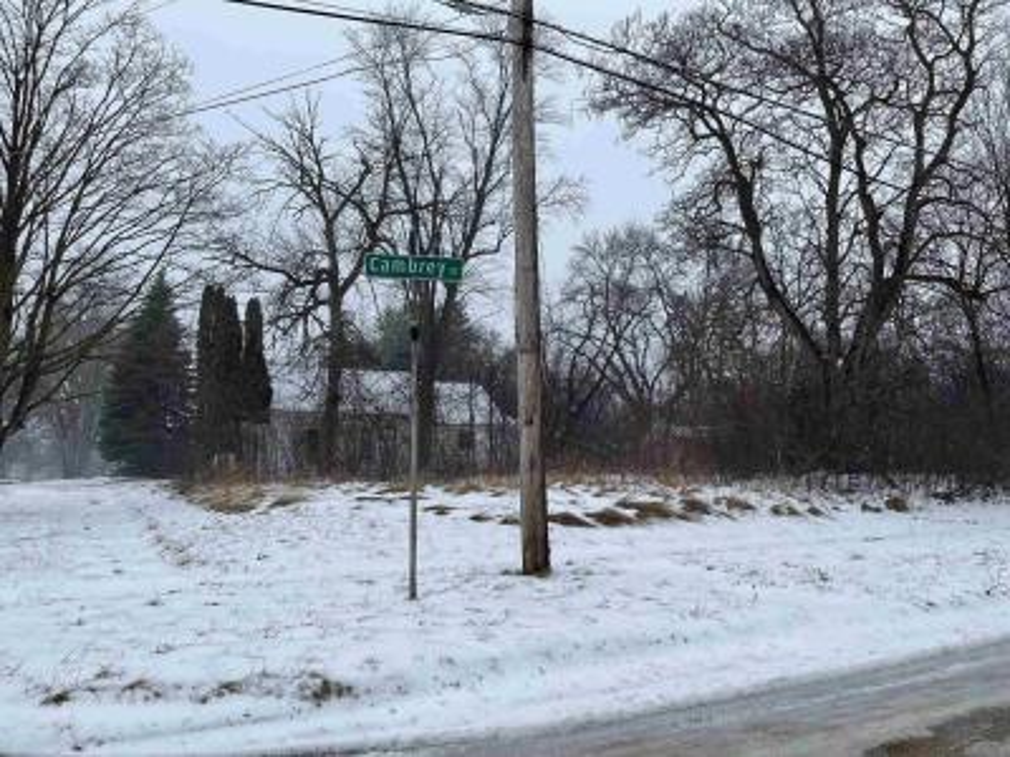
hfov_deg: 69.4
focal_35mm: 25
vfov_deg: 54.9
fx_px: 729
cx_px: 505
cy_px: 378
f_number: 1.6
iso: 32
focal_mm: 5.1
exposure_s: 1/1493
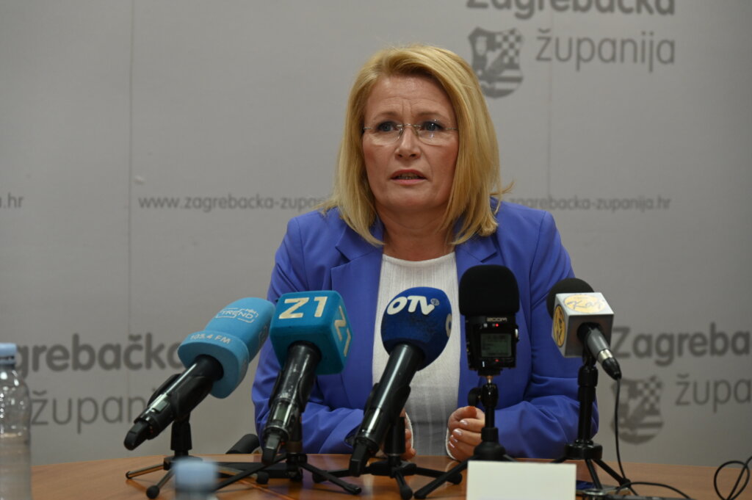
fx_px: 2505
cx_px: 376
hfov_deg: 17.1
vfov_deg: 11.4
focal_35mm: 120
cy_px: 250
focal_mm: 120
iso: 1600
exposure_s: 1/125
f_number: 6.3
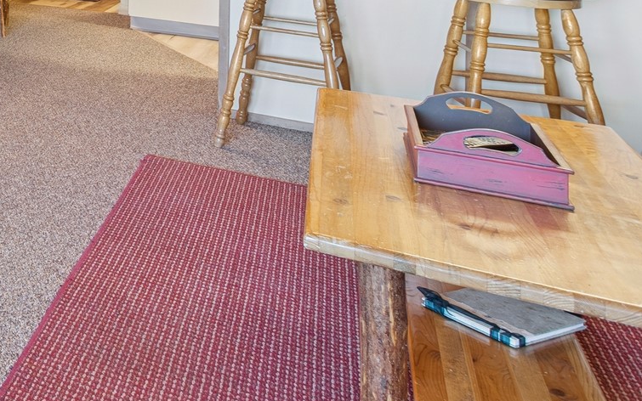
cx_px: -261
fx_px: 770
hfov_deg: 30.8
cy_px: -106
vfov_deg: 25.5
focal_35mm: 44
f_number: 6.3
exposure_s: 1/3
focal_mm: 10
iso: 100
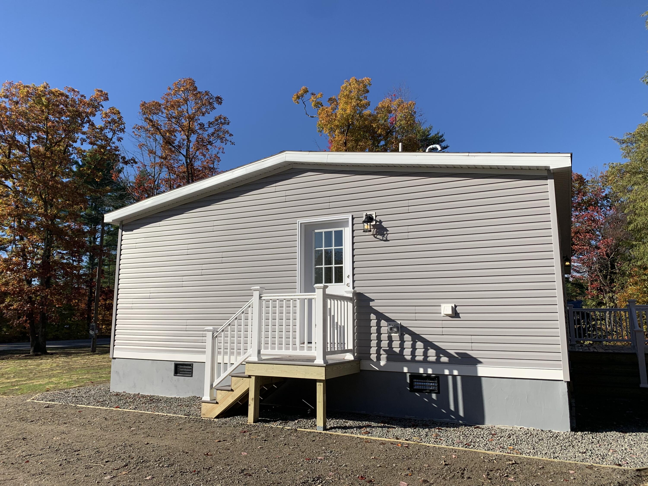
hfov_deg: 67.3
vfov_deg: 53.1
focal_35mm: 26
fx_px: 487
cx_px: 324
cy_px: 243
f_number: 1.8
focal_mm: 4.25
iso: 25
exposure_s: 1/3185
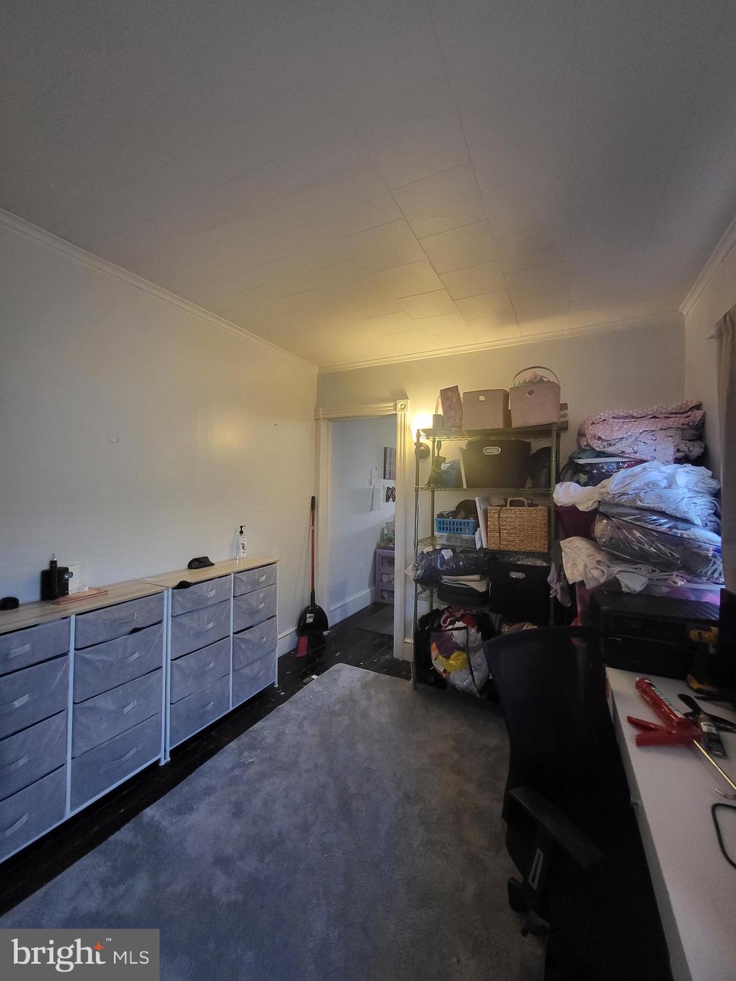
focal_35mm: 13
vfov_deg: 106.2
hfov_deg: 89.9
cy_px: 490
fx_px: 369
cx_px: 368
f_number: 2.2
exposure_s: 1/30
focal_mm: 1.74
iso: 320
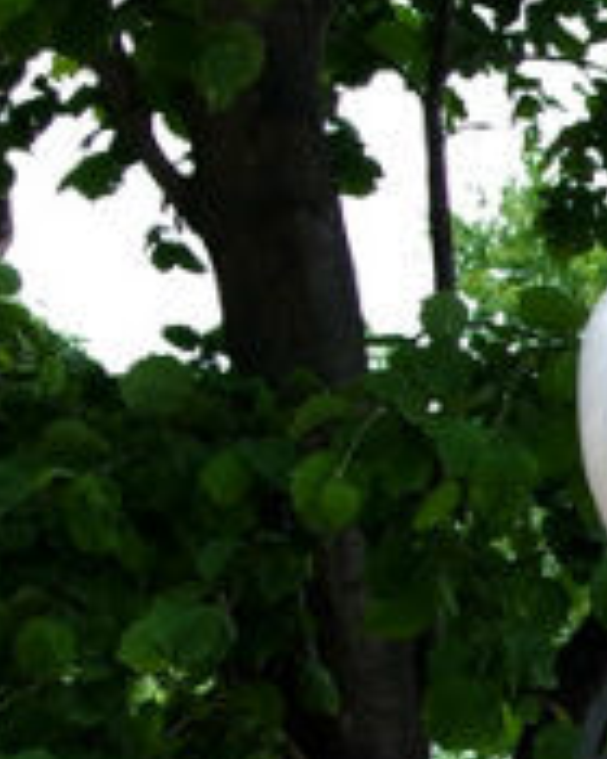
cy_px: 1045
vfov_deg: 6.5
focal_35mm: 296
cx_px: 2064
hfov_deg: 4.9
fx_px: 6647
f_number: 5
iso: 100
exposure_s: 1/160
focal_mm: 28
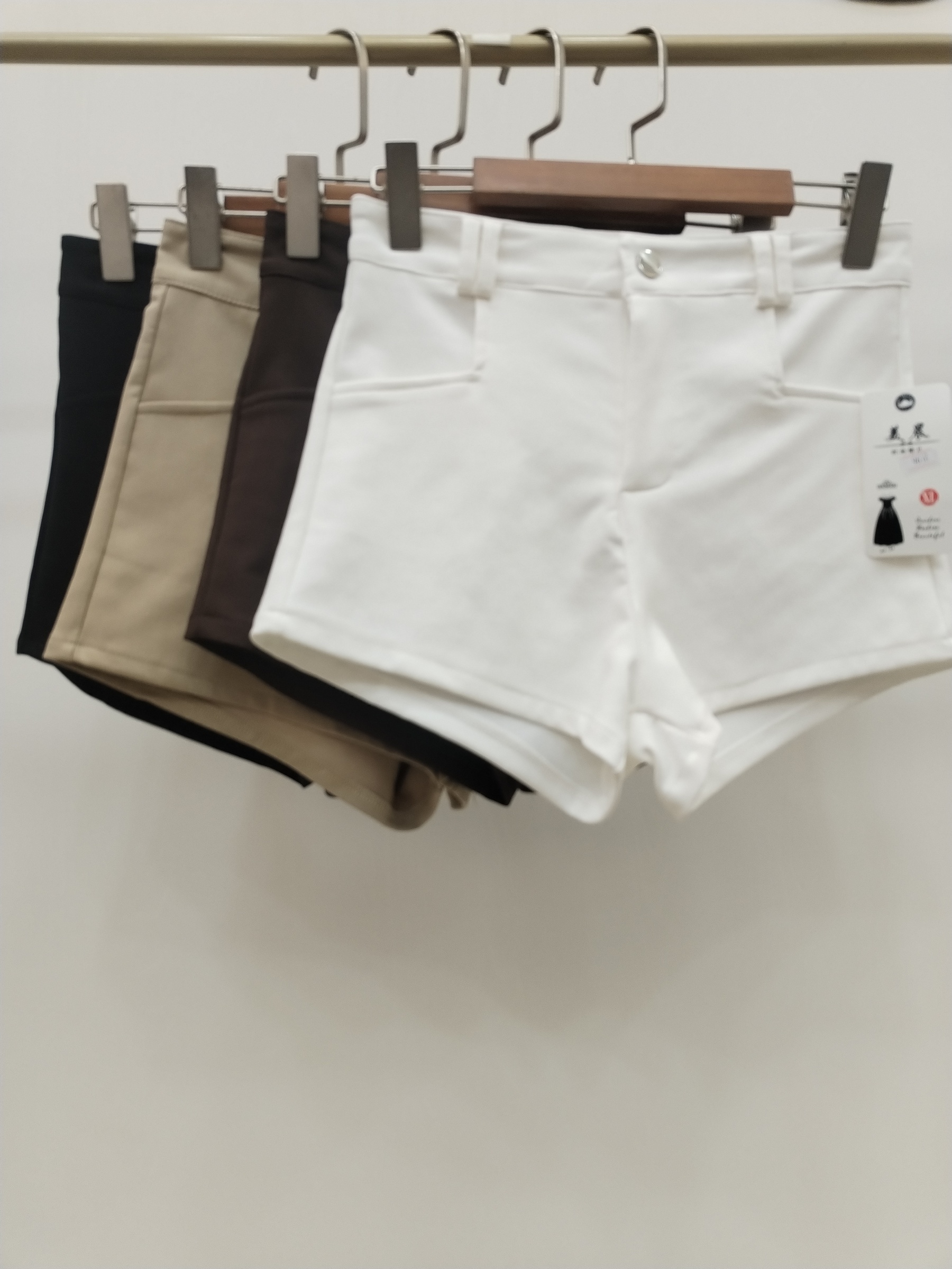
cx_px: 476
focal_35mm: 29
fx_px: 1063
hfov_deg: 48.2
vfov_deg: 61.7
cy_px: 634
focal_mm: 4.75
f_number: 1.8
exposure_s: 1/100
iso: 244
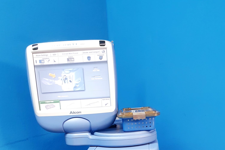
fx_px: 287
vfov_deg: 25.6
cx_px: 127
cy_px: 189
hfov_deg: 42.7
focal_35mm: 46
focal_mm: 4.3
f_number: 2.4
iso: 400
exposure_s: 1/50
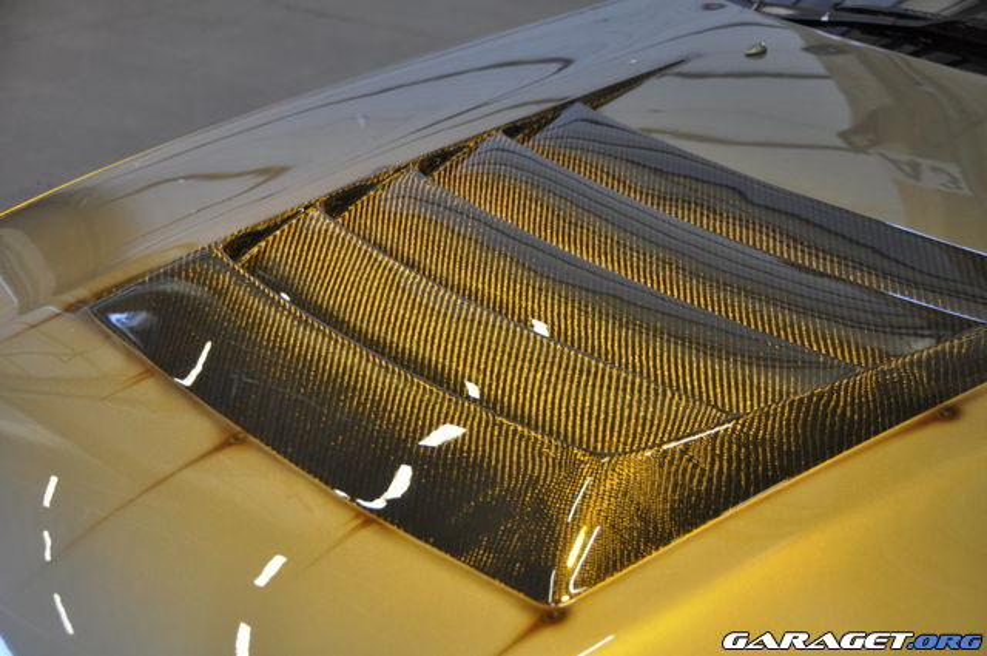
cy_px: 328
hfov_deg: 28.1
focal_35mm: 72
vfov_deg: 18.9
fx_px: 1971
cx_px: 494
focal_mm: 48
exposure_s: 1/40
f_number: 4.5
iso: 400
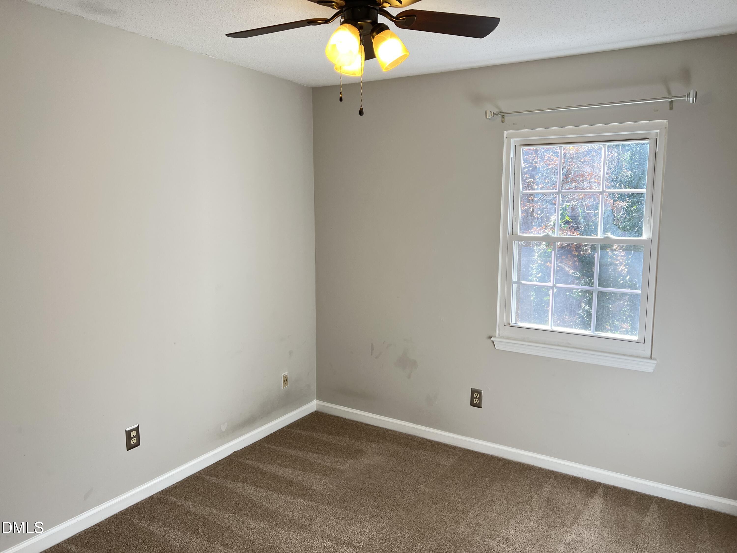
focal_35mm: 26
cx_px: 368
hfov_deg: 67.3
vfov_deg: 53.1
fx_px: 554
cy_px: 276
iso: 64
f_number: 1.5
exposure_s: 1/120
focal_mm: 5.7
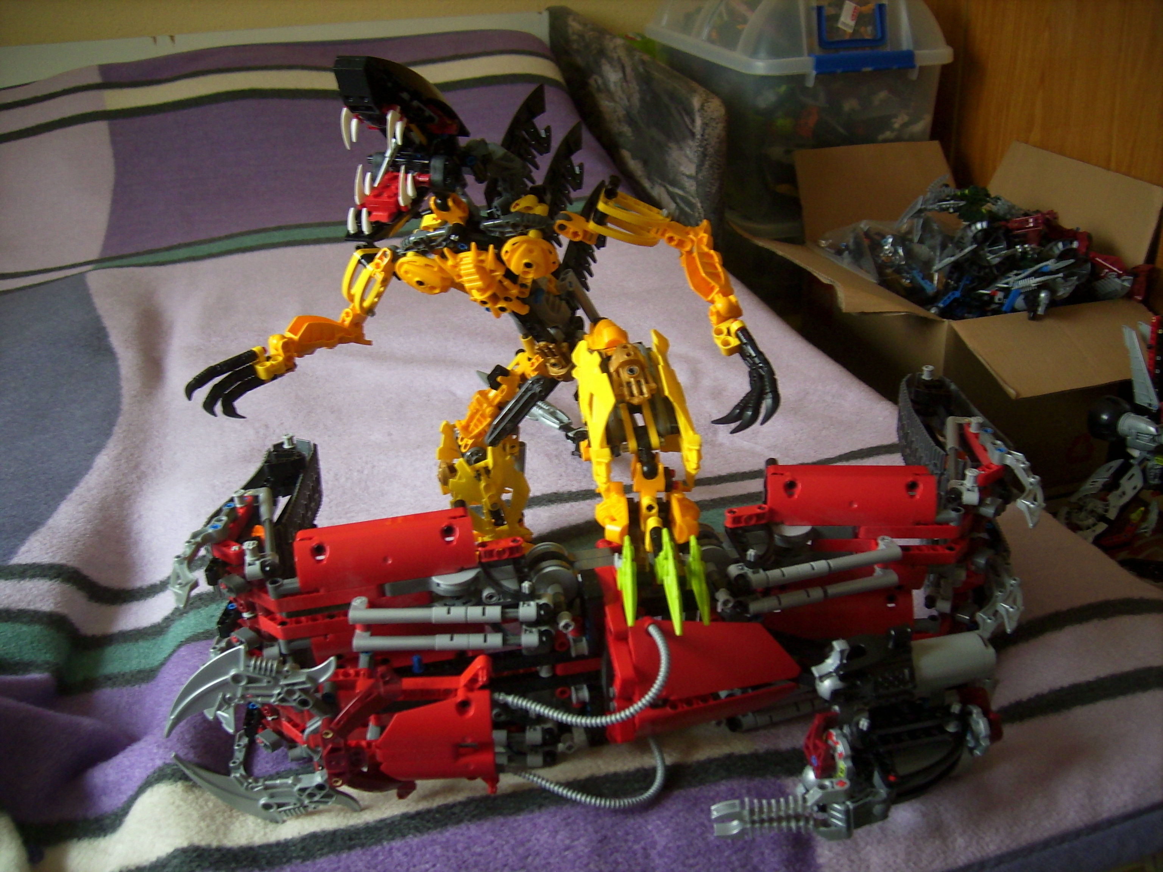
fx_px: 1075
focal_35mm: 32
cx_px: 582
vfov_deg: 44.2
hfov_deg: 56.8
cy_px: 436
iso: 50
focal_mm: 5.99
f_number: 2.8
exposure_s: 1/21
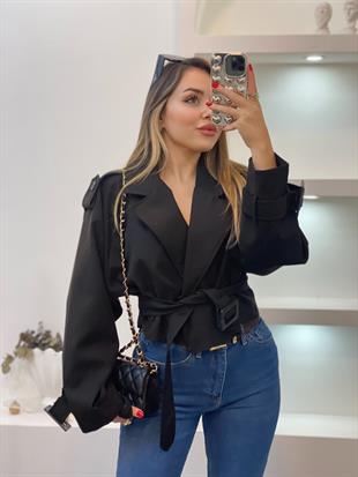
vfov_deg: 36.8
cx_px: 179
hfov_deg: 28.0
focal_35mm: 52
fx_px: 717
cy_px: 238
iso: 100
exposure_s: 1/100
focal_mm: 6
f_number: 2
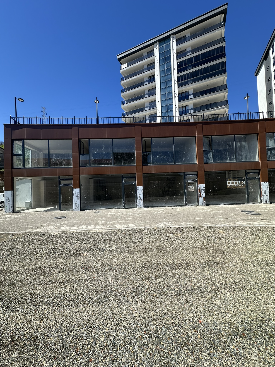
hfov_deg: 85.7
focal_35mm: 14
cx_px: 138
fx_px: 148
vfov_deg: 102.1
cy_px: 184
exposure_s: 1/1770
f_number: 2.2
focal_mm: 2.22
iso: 40
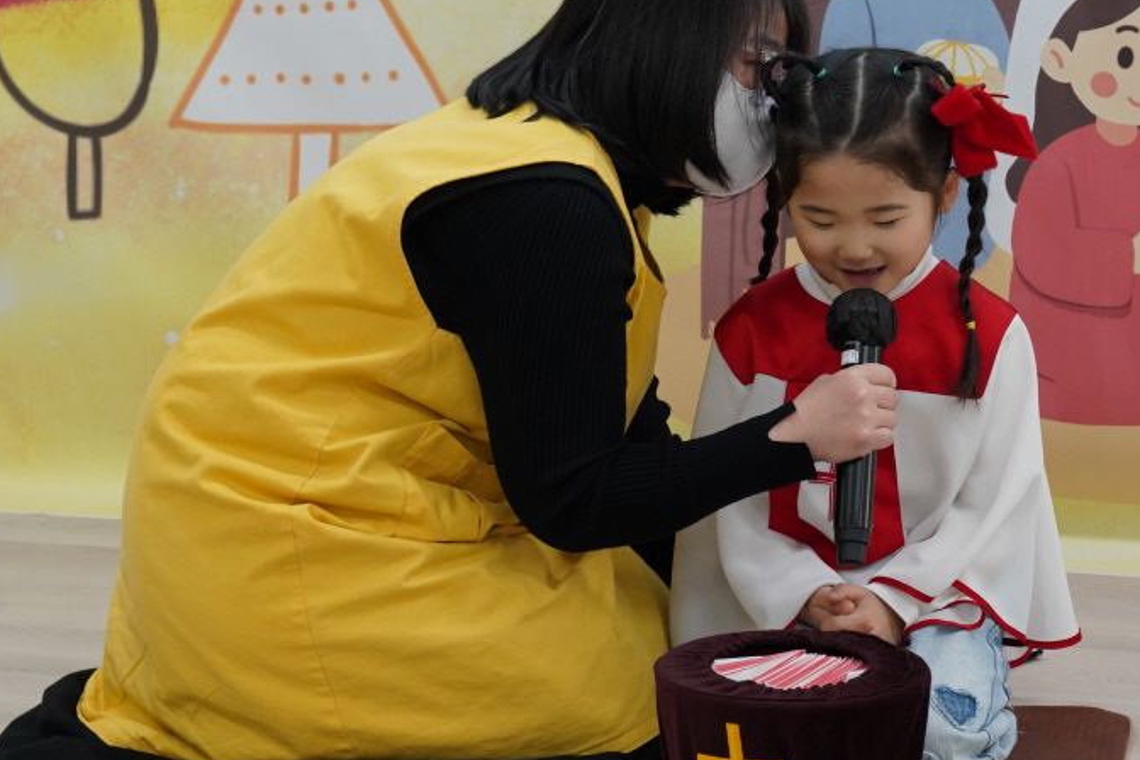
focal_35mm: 116
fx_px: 3673
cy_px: 345
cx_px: 704
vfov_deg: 11.8
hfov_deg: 17.6
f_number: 7.1
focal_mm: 60
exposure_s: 1/125
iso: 2500
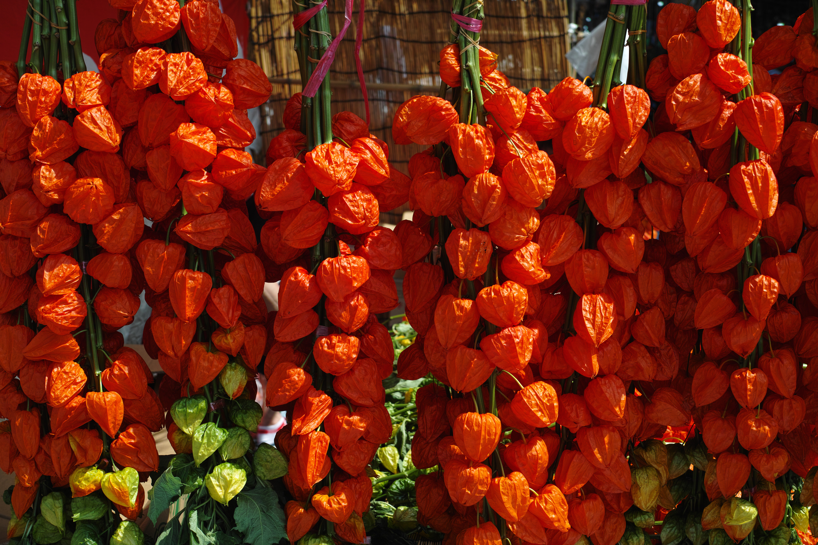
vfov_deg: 29.9
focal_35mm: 45
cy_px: 272
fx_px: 1022
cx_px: 409
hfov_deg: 43.6
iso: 100
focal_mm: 30
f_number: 4
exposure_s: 1/800
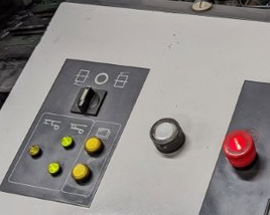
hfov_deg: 21.1
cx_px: 286
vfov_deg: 17.5
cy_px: 49
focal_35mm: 87
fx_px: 695
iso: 54
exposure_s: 1/33.3
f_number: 1.73
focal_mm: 4.38
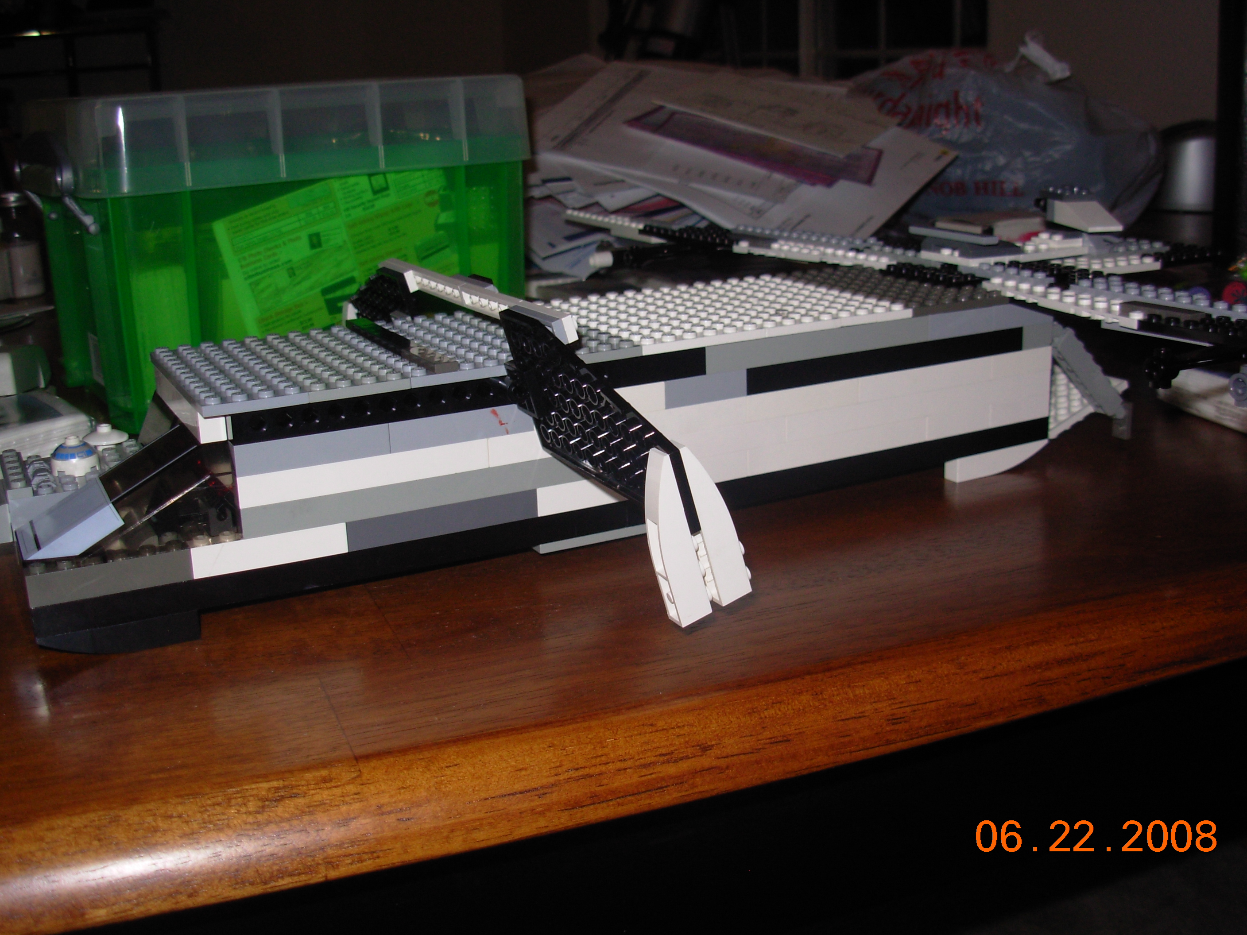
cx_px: 624
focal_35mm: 38
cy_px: 468
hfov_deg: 49.0
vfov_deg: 37.7
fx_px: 1369
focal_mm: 6.3
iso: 50
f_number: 2.9
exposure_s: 1/32
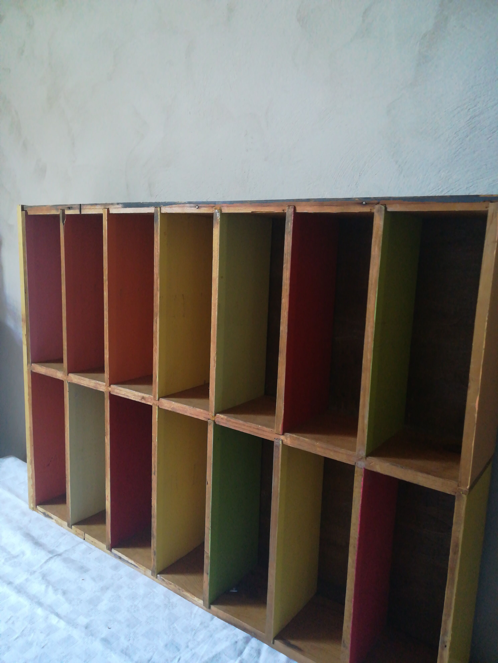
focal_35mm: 26
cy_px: 332
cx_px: 249
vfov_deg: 67.3
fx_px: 499
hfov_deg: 53.1
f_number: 2.2
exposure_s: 1/33.3
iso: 400
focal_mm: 3.83
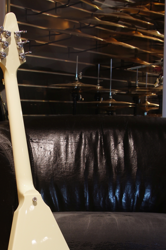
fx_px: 513
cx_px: 34
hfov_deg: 18.2
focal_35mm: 74
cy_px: 199
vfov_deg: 26.9
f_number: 7.1
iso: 100
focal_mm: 30
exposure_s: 1/5
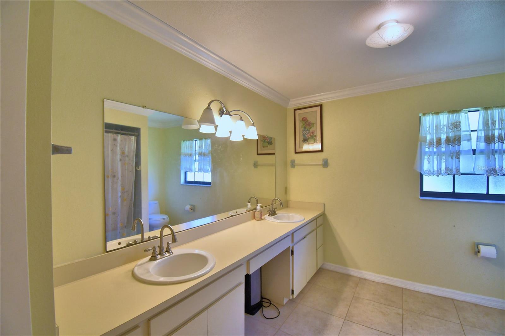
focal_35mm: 15
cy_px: 168
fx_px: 210
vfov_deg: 77.3
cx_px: 252
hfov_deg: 100.4
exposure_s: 1/80
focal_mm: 10
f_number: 4.5
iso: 400
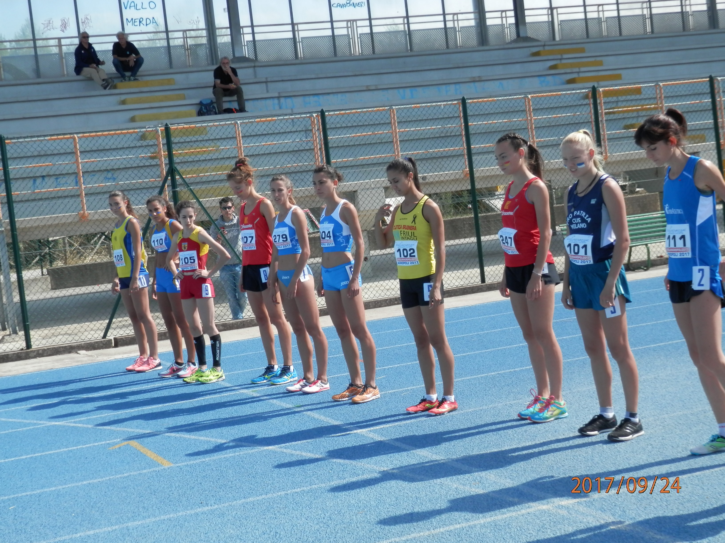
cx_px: 362
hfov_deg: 32.2
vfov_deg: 24.4
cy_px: 272
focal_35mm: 60
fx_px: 1257
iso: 80
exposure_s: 1/400
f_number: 4.2
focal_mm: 10.8
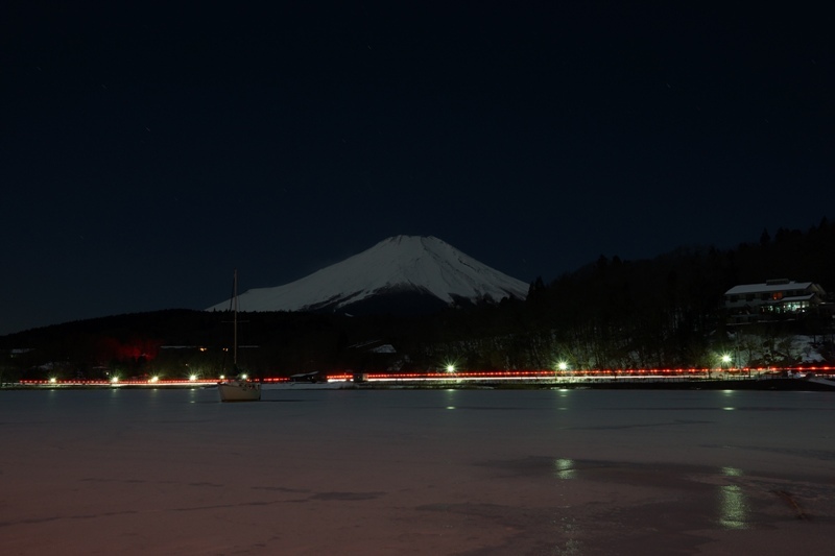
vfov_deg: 36.9
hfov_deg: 53.1
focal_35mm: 36
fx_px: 835
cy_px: 278
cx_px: 418
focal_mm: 24
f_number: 11
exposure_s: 62
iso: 200
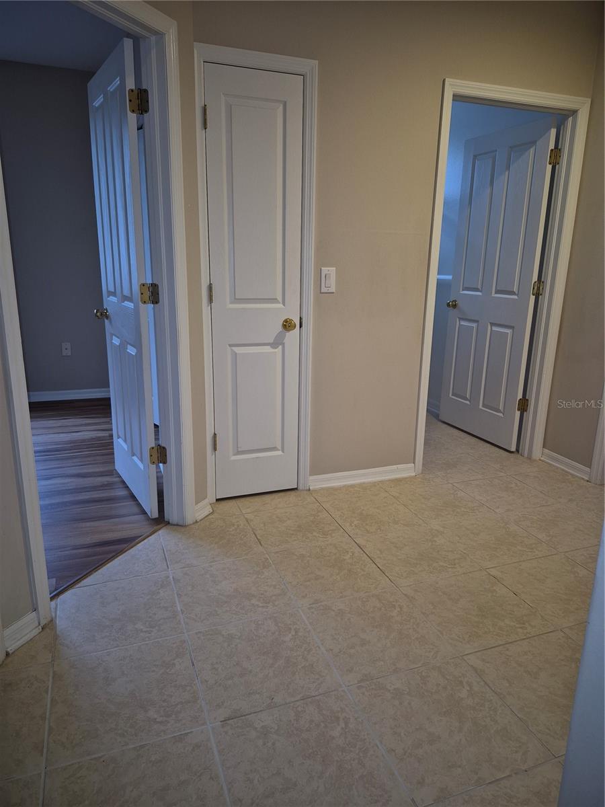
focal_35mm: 23
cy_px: 404
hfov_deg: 58.9
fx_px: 536
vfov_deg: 73.9
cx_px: 302
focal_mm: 5.4
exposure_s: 1/24
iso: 100
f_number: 1.8
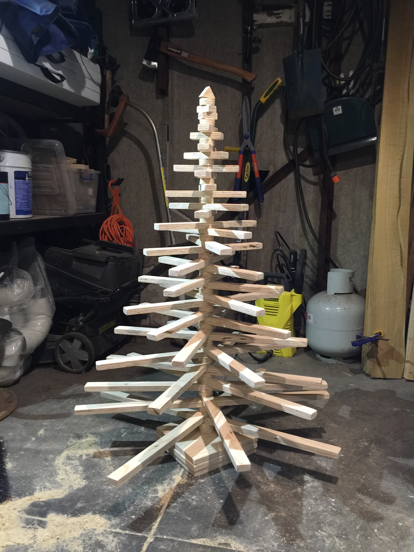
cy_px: 276
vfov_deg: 61.7
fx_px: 462
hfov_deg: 48.2
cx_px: 207
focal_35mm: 29
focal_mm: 4.15
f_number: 2.2
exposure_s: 1/10
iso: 100
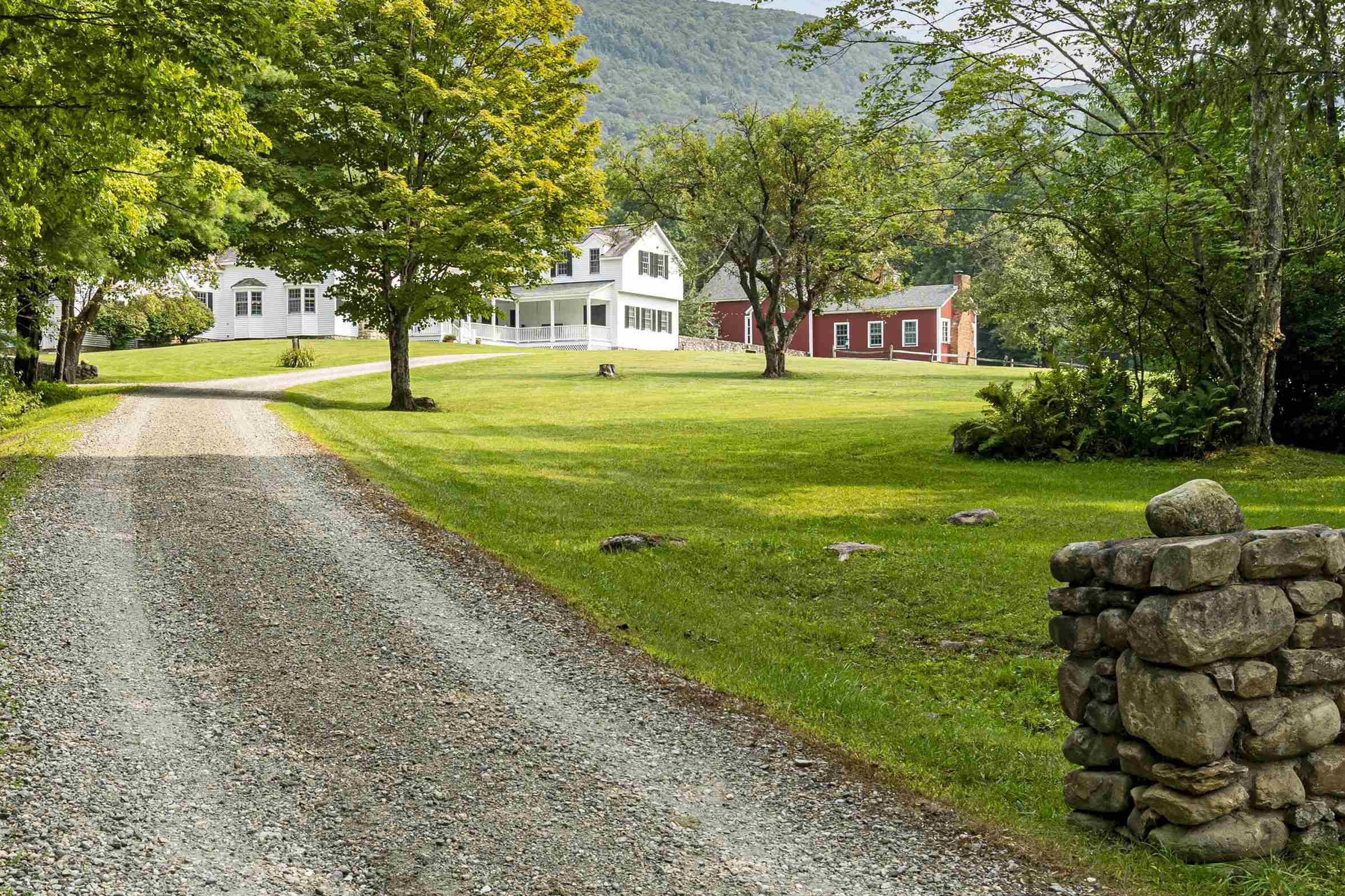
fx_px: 1793
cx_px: 588
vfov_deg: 28.0
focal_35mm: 48
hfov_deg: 41.0
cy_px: 365
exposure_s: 1/250
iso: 250
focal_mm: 25
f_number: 8
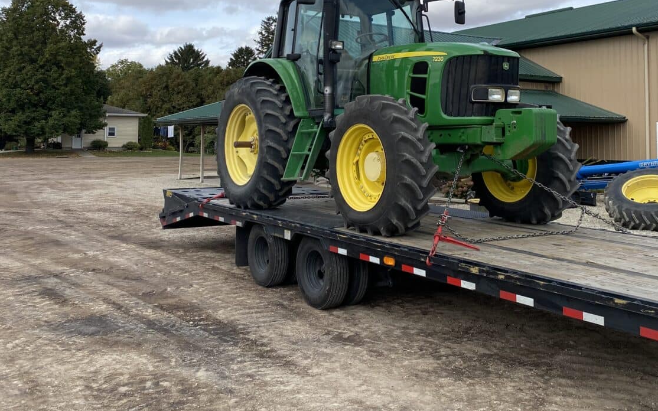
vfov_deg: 33.0
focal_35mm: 38
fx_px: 681
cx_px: 368
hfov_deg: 51.4
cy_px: 112
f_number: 1.8
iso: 32
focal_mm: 4.25
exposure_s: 1/3125
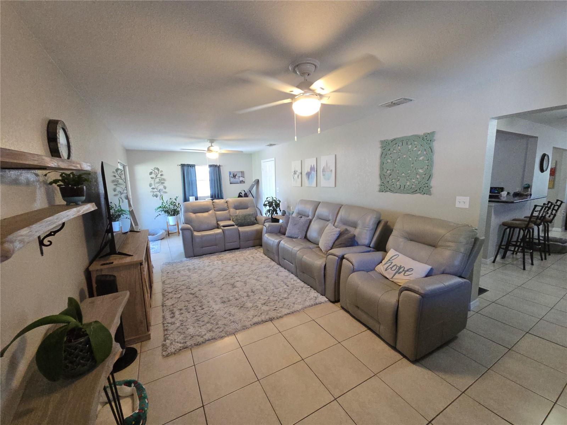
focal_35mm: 13
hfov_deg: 106.2
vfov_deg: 89.9
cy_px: 212
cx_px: 284
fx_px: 213
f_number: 2.2
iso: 320
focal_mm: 2.2
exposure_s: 1/60
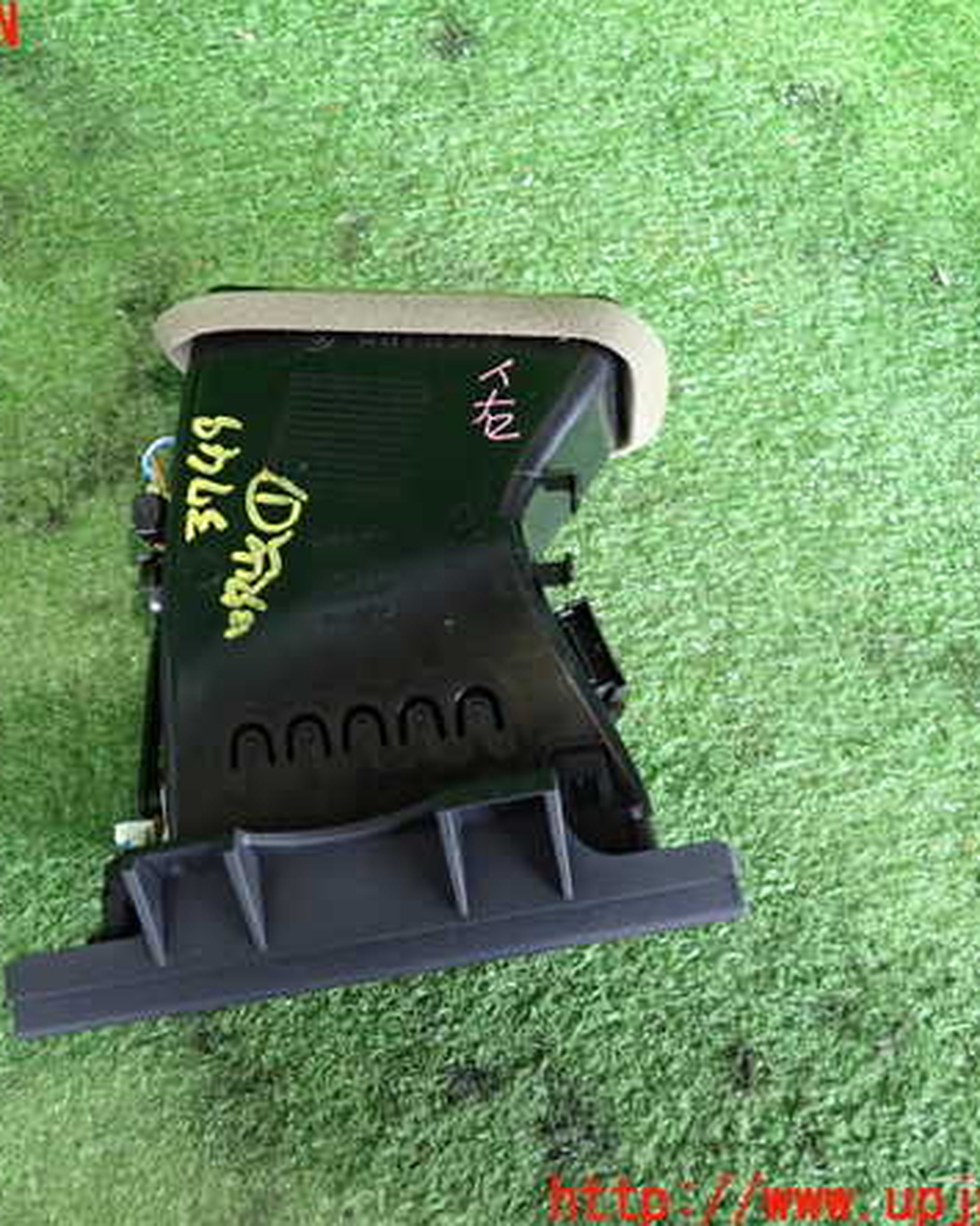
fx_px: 1197
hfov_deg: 44.0
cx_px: 345
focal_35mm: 33
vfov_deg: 54.2
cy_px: 616
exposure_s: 1/30
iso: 800
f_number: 2
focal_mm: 4.5
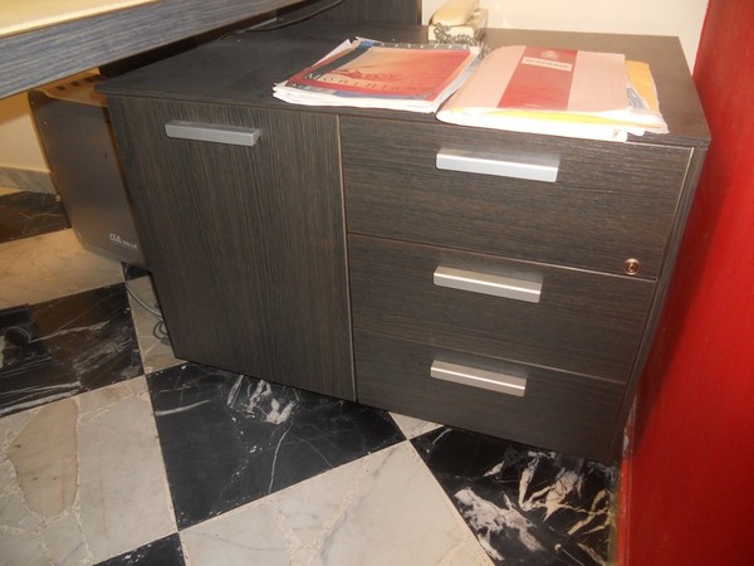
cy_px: 283
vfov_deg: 51.4
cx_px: 377
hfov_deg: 65.3
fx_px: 588
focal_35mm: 27
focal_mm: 4.9
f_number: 3.2
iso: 200
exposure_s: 1/25
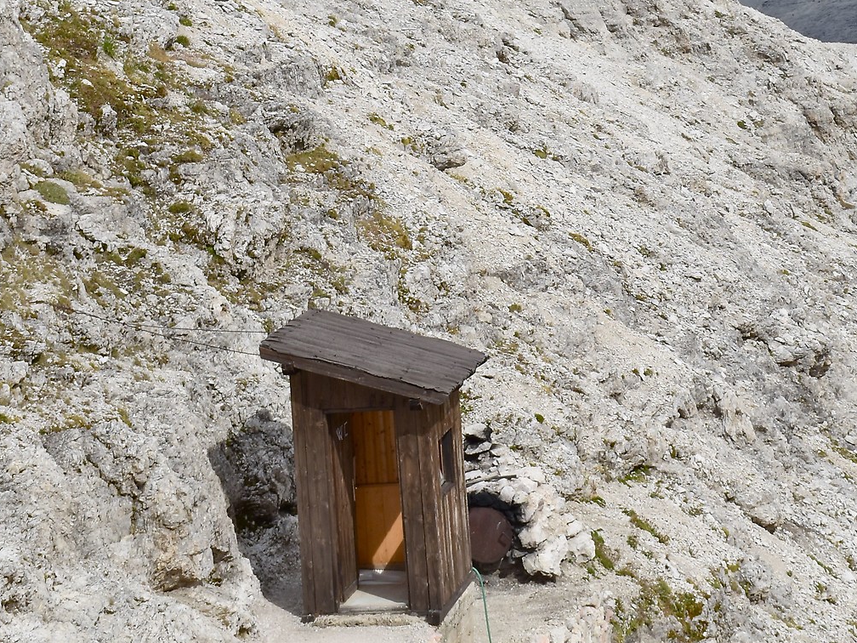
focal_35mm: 120
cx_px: 587
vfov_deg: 12.0
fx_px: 2974
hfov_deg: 16.4
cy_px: -139
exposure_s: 1/400
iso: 125
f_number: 9
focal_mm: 35
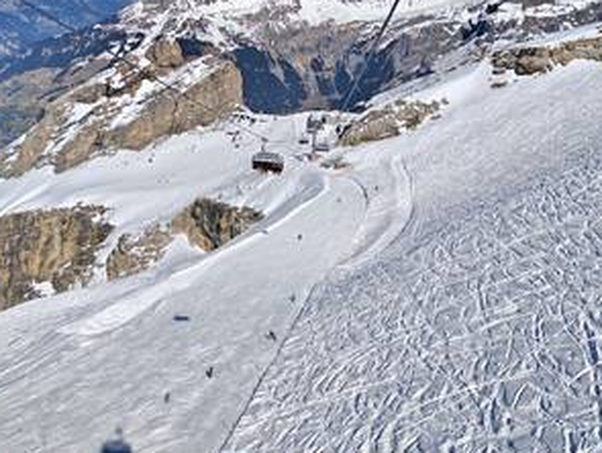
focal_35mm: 39
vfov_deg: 35.8
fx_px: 679
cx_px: 269
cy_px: 96
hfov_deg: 47.7
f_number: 1.8
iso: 80
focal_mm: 5.59
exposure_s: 1/1764
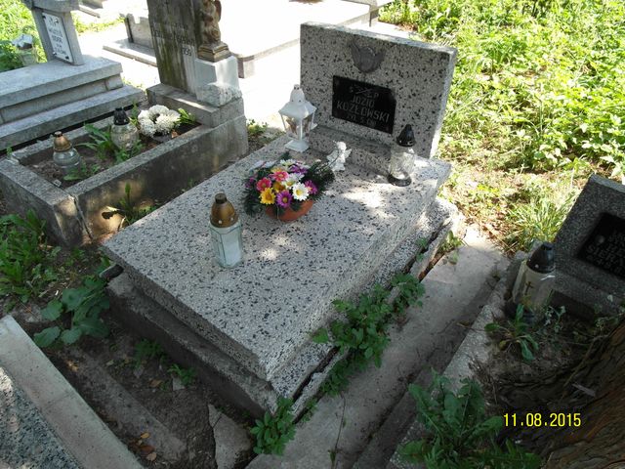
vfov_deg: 56.8
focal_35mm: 24
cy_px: 234
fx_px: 433
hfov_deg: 71.6
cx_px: 312
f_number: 3.4
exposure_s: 1/125
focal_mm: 5.2
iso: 80
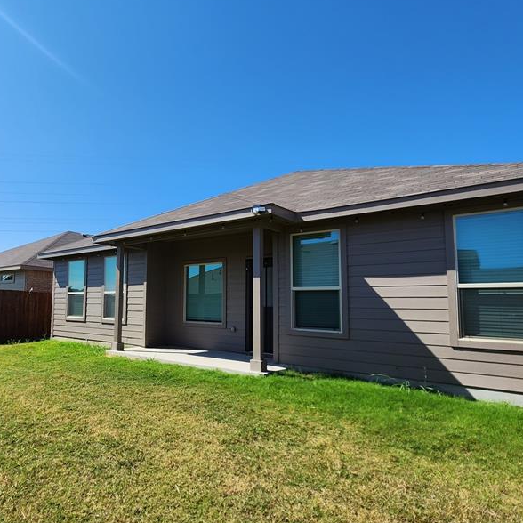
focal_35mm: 20
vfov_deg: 74.8
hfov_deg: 71.9
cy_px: 271
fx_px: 342
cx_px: 161
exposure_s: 1/2128
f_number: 2.2
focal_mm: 2.2
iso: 50
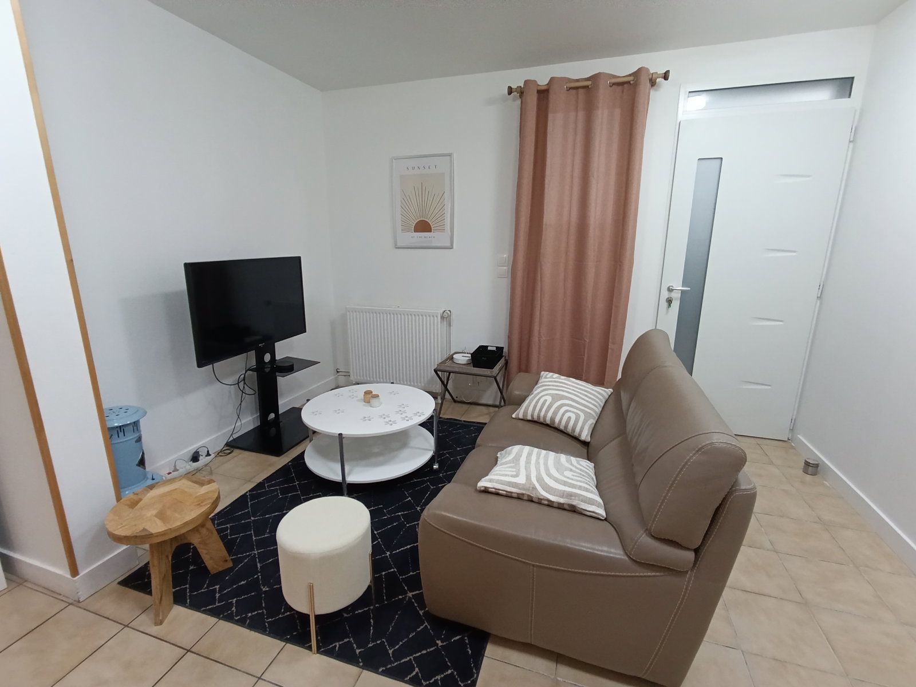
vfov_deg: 78.1
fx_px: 423
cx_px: 458
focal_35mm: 16
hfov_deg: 94.5
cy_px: 344
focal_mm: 1.65
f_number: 2.2
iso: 400
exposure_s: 1/33.3
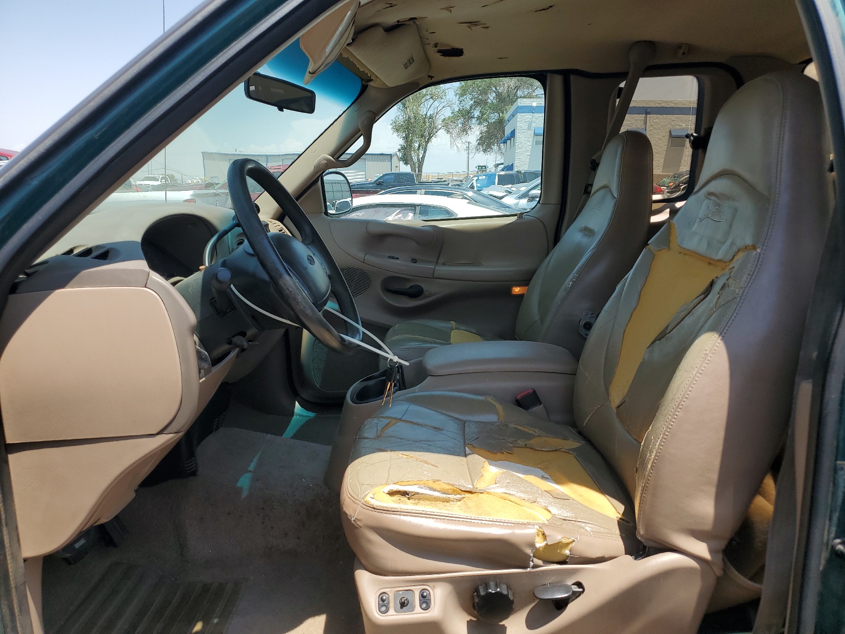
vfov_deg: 53.1
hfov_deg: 67.3
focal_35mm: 26
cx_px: 422
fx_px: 635
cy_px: 317
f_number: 1.5
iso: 50
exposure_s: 1/1667
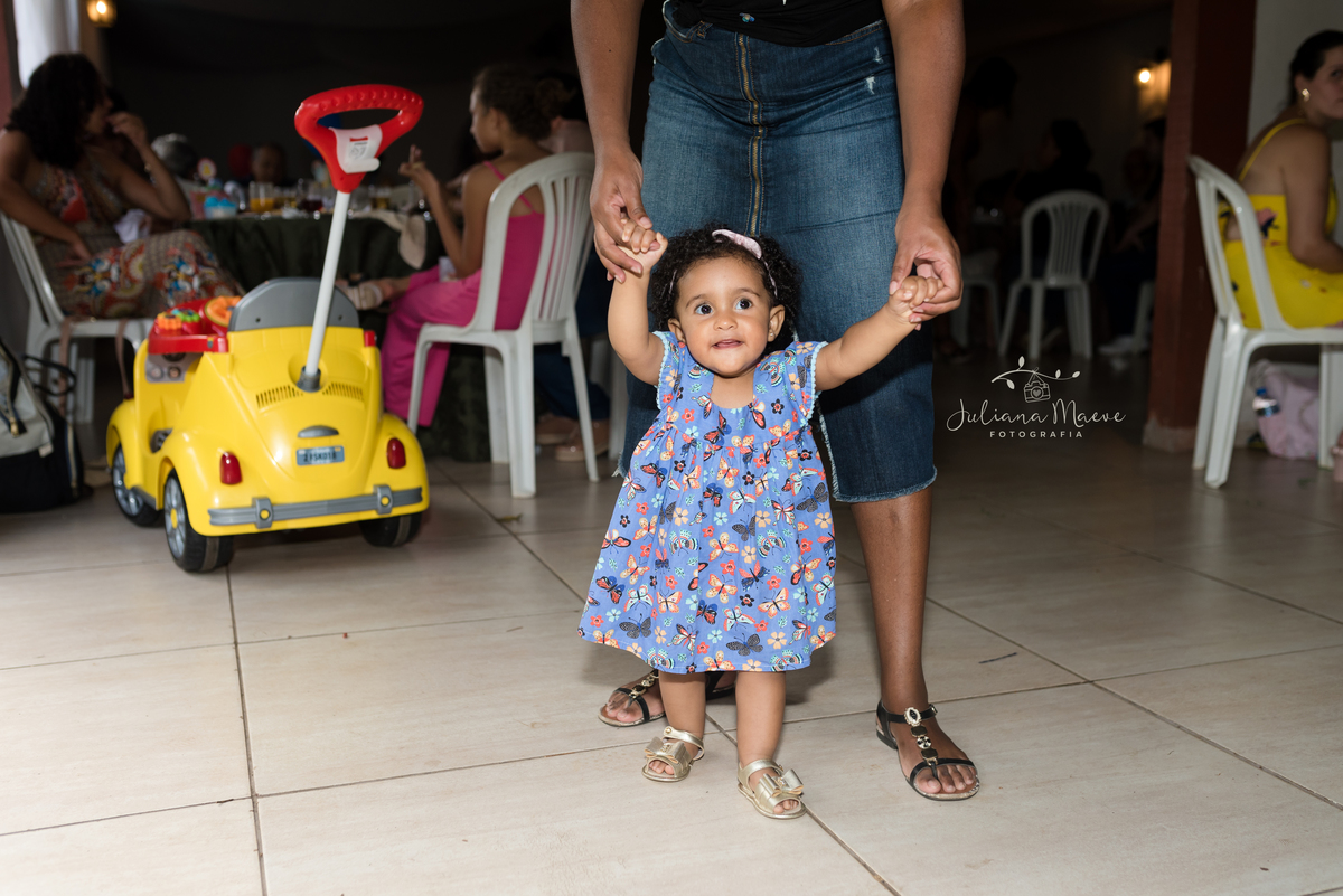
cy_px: 448
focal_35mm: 35
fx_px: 1306
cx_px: 672
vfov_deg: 37.9
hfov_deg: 54.4
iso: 400
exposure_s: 1/250
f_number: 3.2
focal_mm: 35
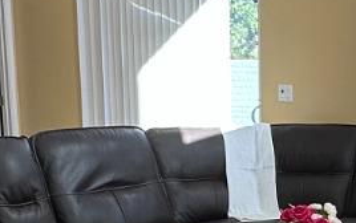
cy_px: 197
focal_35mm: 83
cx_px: 335
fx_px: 806
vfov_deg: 15.6
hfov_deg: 24.1
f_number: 2.2
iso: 50
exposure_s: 1/120
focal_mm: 2.22
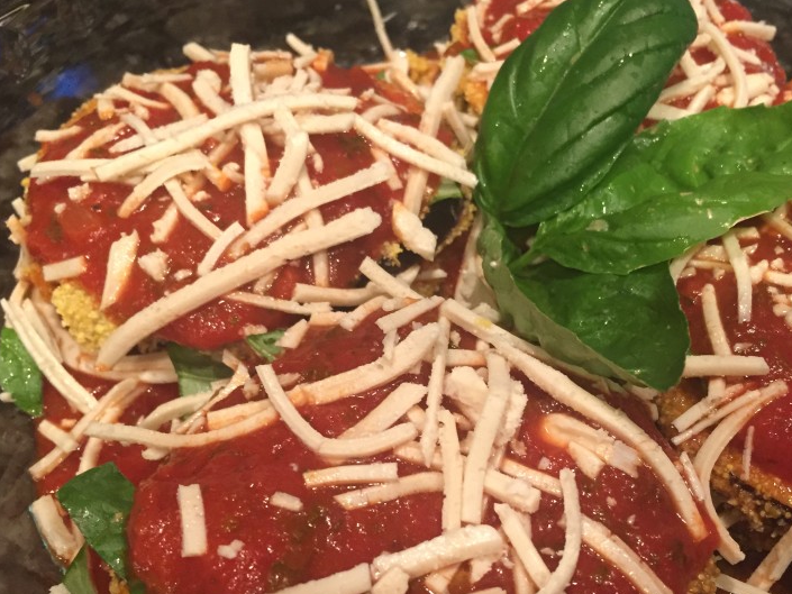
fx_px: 847
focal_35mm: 37
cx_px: 484
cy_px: 359
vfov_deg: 38.5
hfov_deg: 49.7
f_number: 2.2
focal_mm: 4.15
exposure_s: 1/24
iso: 250
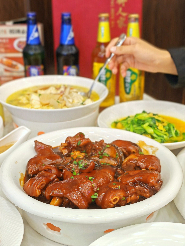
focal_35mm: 54
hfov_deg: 27.0
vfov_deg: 35.5
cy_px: 123
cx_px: 92
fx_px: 385
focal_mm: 5.52
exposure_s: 1/50
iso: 250
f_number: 4
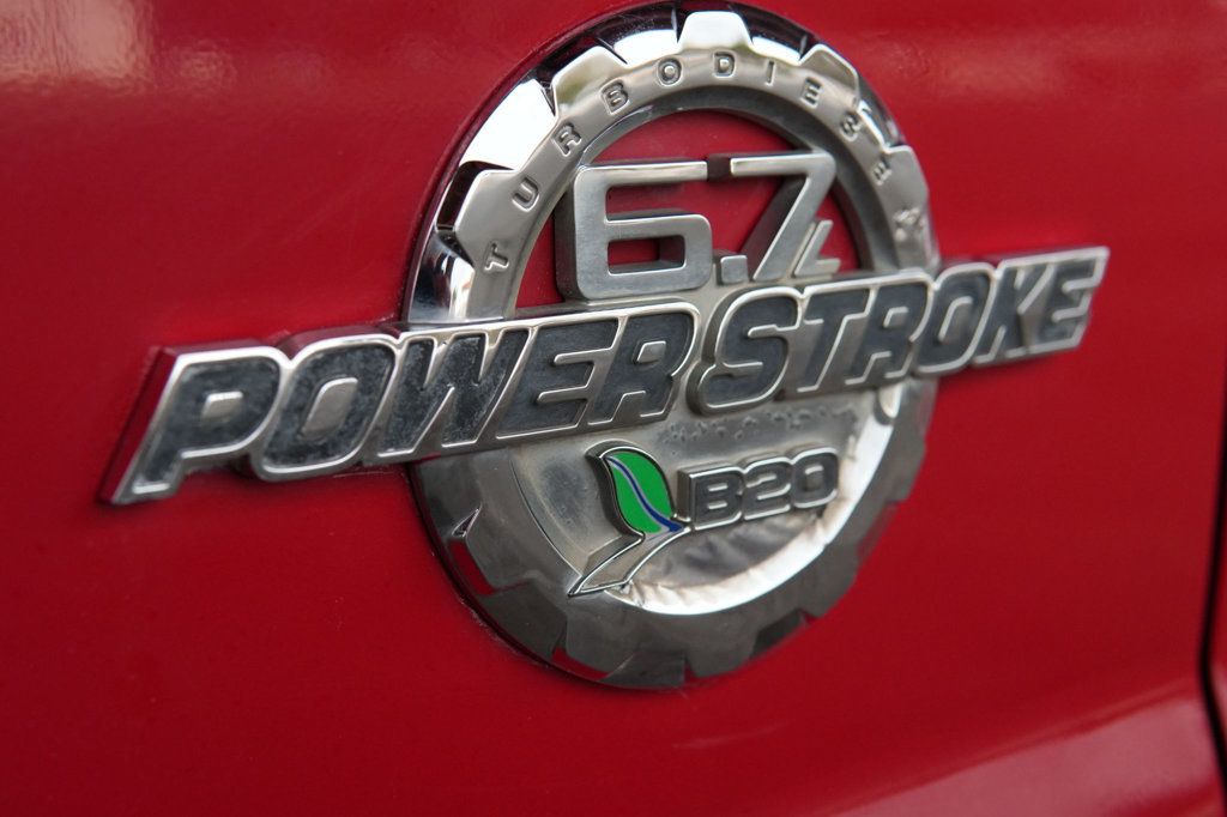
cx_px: 614
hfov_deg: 43.6
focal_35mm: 45
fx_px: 1533
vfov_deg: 29.8
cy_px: 408
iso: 1600
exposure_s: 1/160
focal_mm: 30
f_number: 4
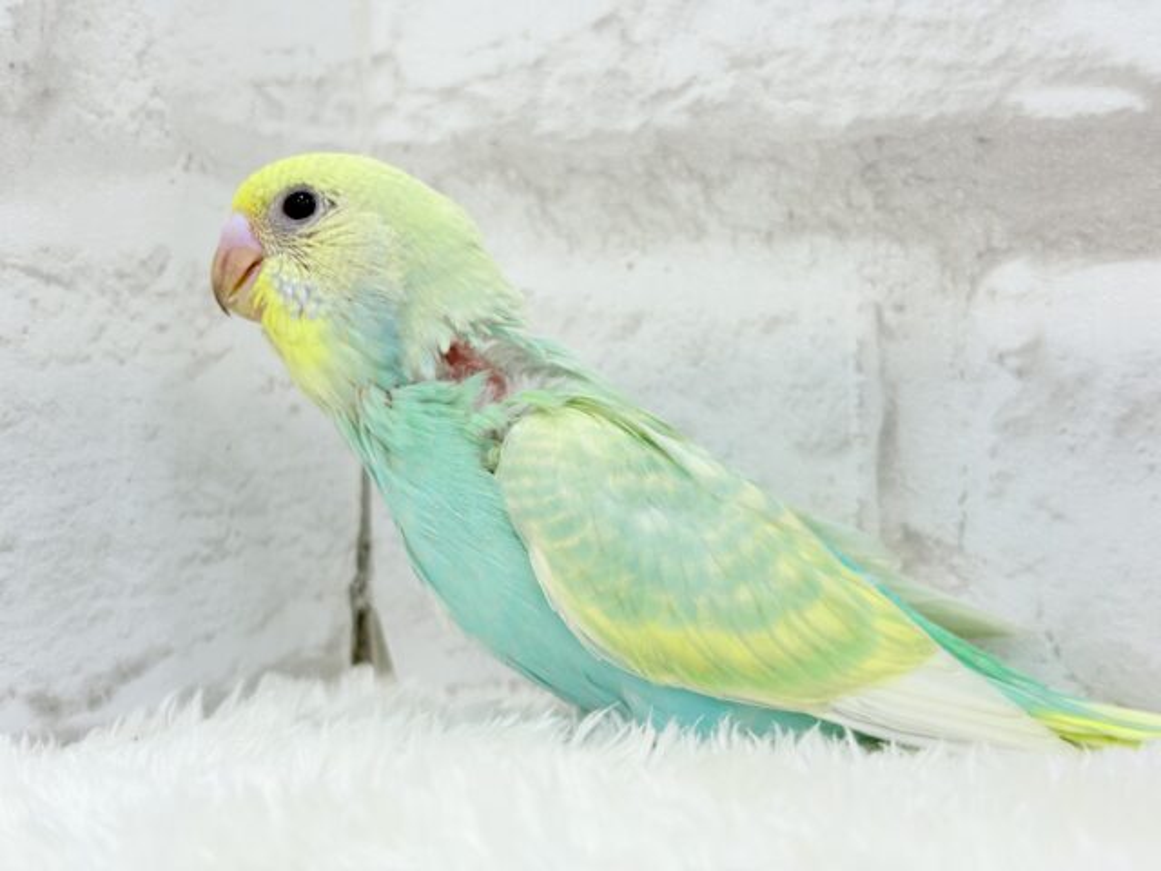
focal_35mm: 52
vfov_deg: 28.0
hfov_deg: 36.8
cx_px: 580
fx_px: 1744
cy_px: 436
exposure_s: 1/50
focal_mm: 5.96
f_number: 1.6
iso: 32
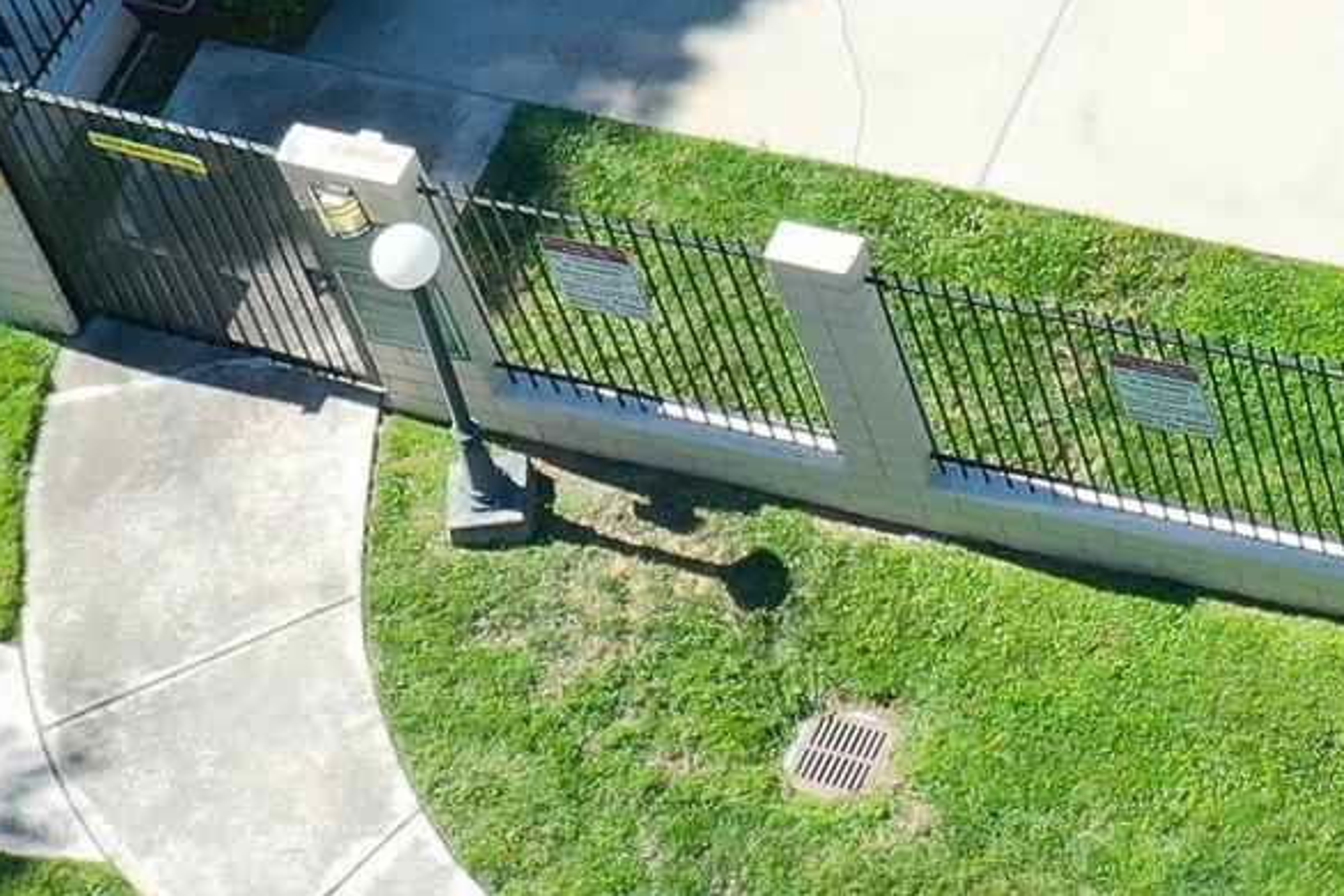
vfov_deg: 9.0
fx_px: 5488
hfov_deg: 12.9
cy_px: -572
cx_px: 2254
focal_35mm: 147
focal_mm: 10.26
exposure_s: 1/320
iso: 100
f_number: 5
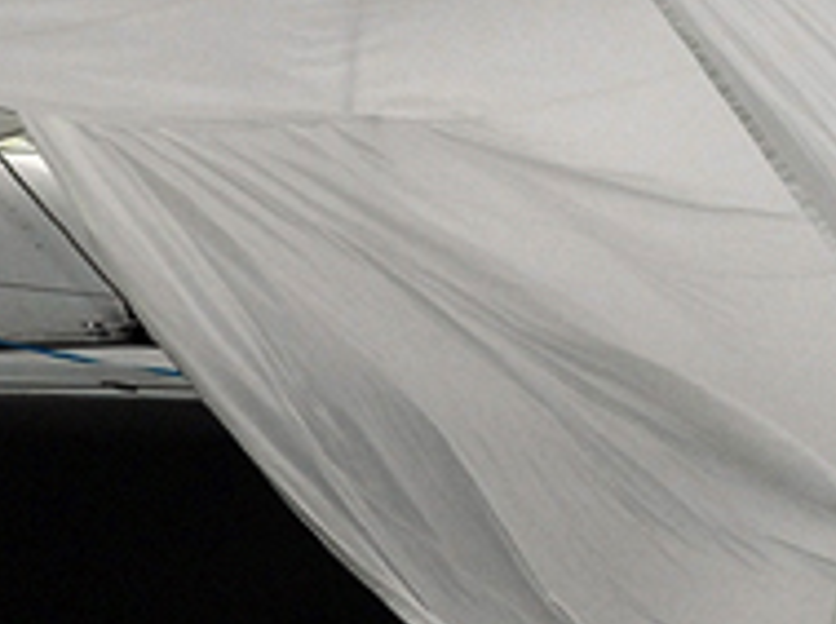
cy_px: 131
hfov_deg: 2.2
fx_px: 22104
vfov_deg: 1.6
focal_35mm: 917
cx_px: -119
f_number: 7.6
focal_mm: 200
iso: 400
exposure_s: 1/1000
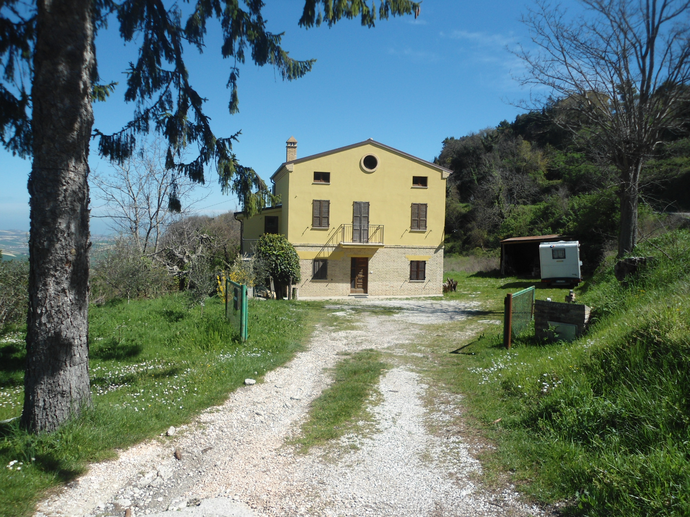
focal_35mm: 26
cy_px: 258
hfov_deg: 67.3
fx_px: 518
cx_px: 345
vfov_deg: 53.1
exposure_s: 1/160
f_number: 8
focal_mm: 4.7
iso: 80
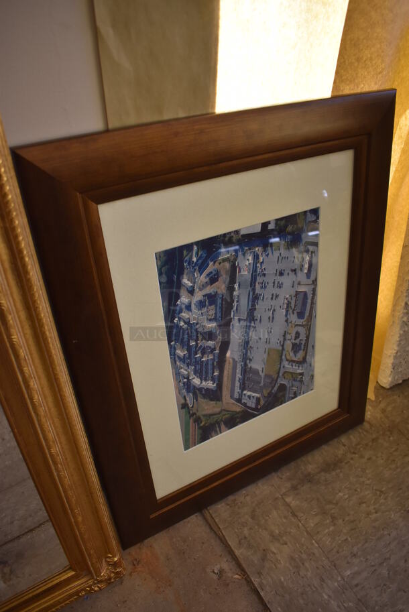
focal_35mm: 27
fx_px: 459
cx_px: 204
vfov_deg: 67.3
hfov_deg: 48.0
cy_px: 306
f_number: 3.5
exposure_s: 1/250
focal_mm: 18
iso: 720
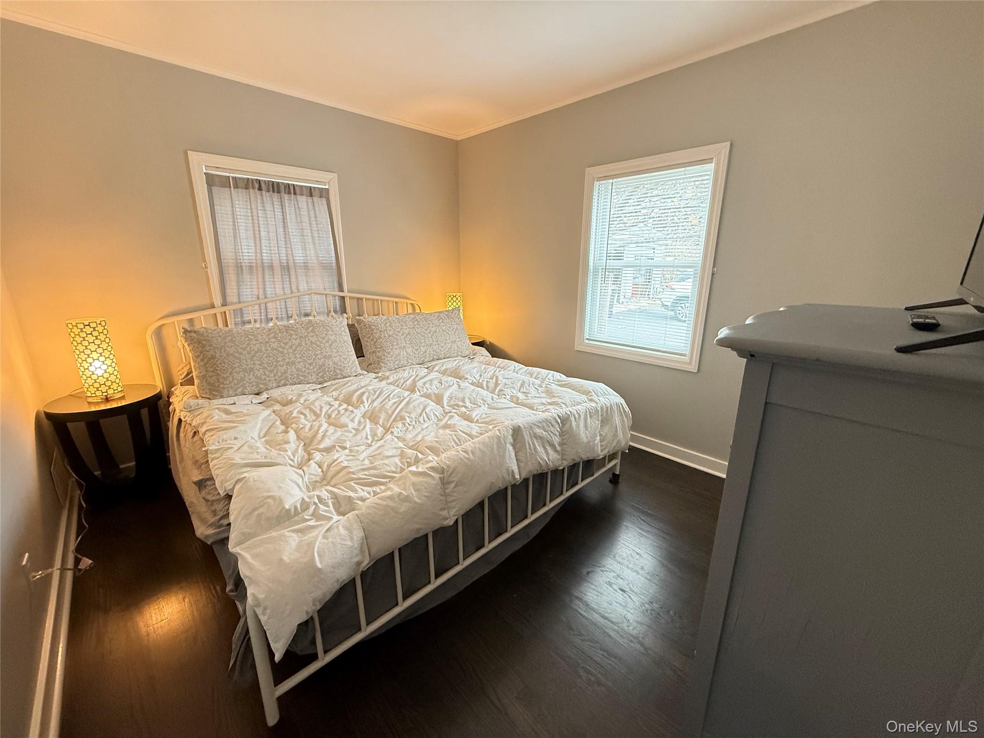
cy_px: 369
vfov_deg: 85.7
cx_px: 492
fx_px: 398
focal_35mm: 14
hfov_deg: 102.1
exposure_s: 1/60
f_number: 2.2
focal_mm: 2.22
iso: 500
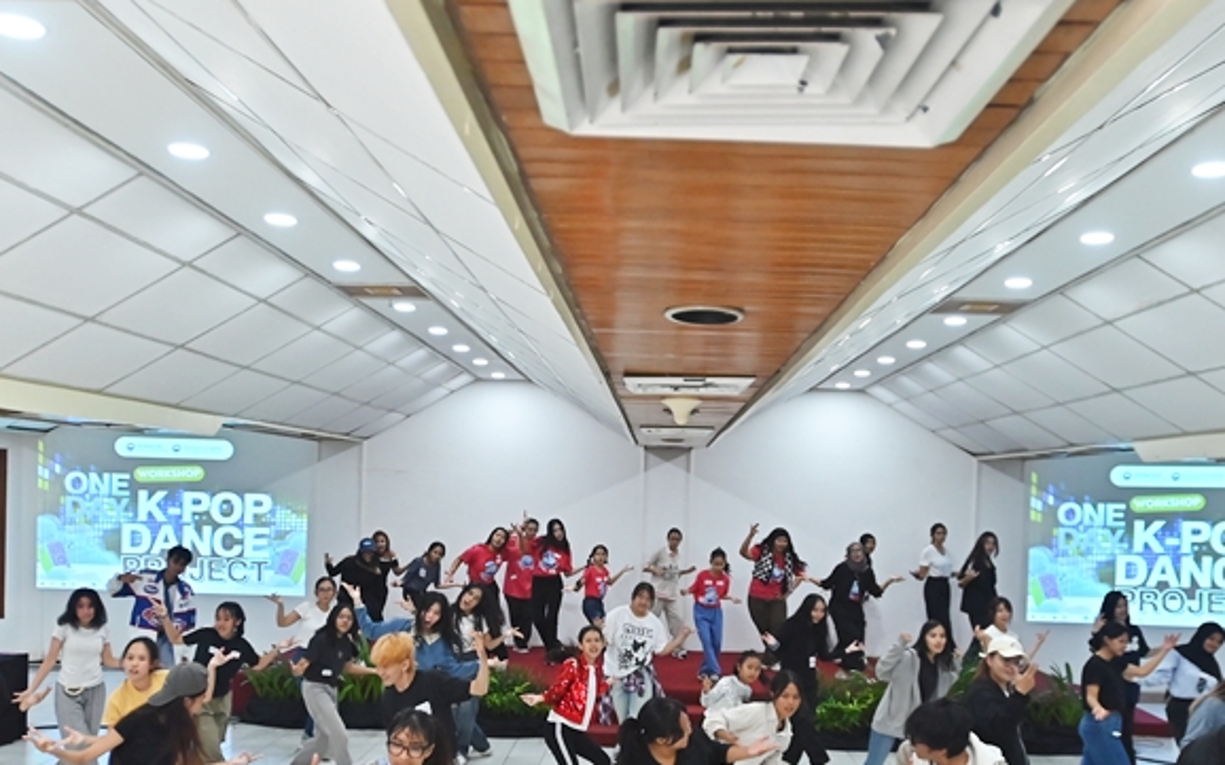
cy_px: 508
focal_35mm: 36
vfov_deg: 35.0
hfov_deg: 54.0
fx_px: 1202
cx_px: 617
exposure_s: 1/250
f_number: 2.8
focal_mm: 17
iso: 1000
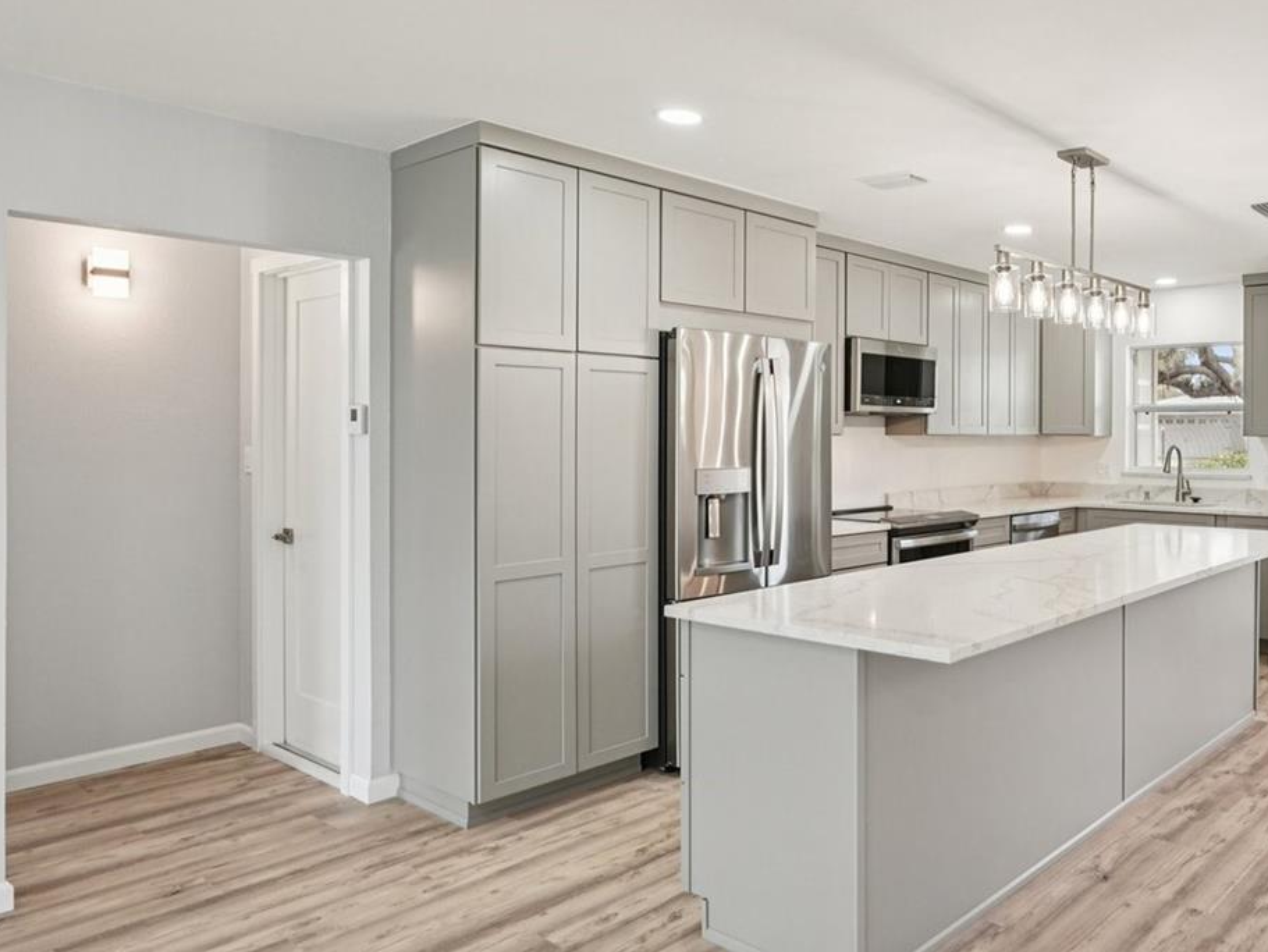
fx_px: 989
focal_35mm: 27
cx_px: 927
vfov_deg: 51.3
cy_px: 425
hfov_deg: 62.2
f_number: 8
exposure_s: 1/30
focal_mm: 16
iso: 400
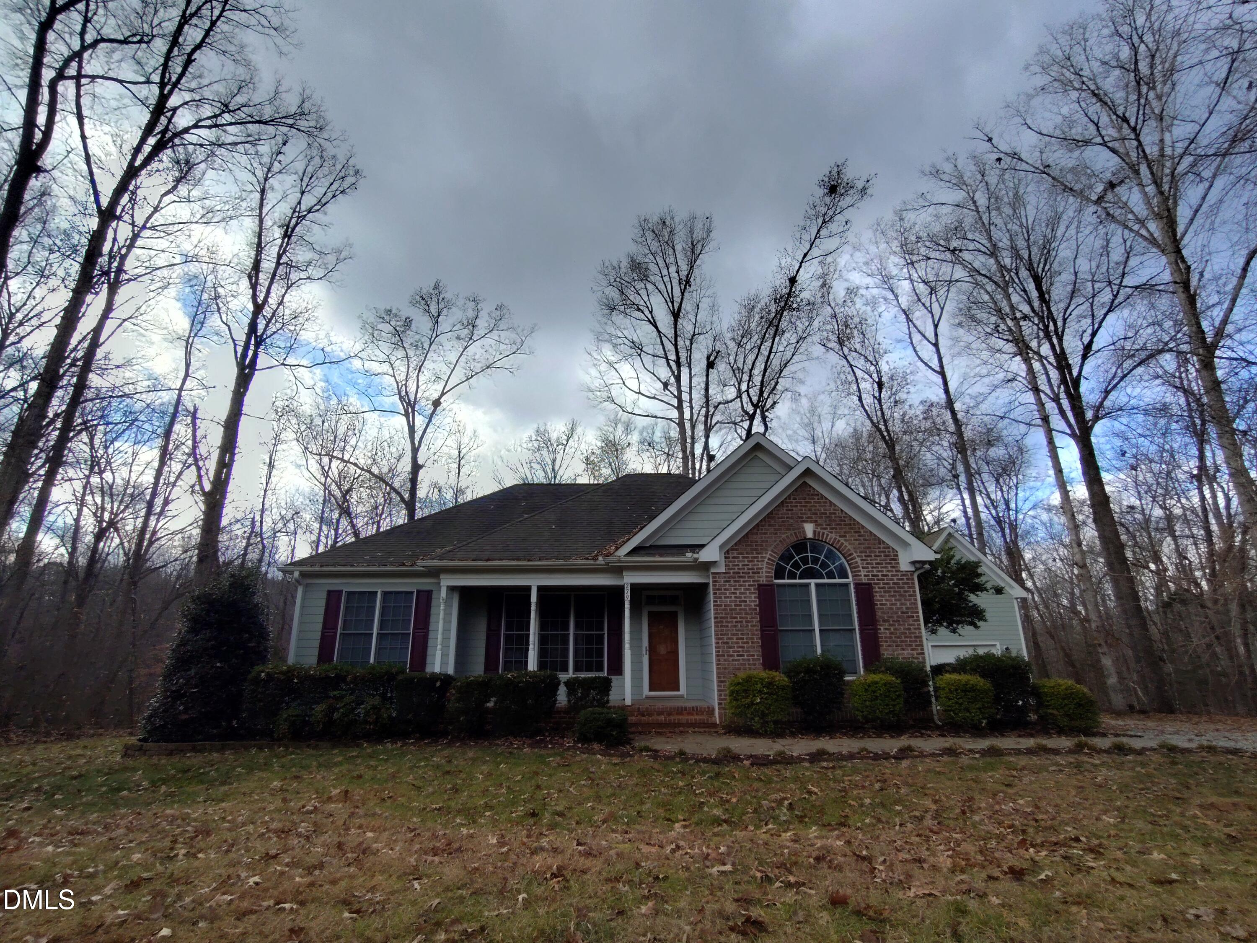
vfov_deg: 78.1
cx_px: 628
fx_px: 581
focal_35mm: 16
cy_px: 472
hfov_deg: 94.5
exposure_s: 1/449
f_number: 2.2
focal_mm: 1.66
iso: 100
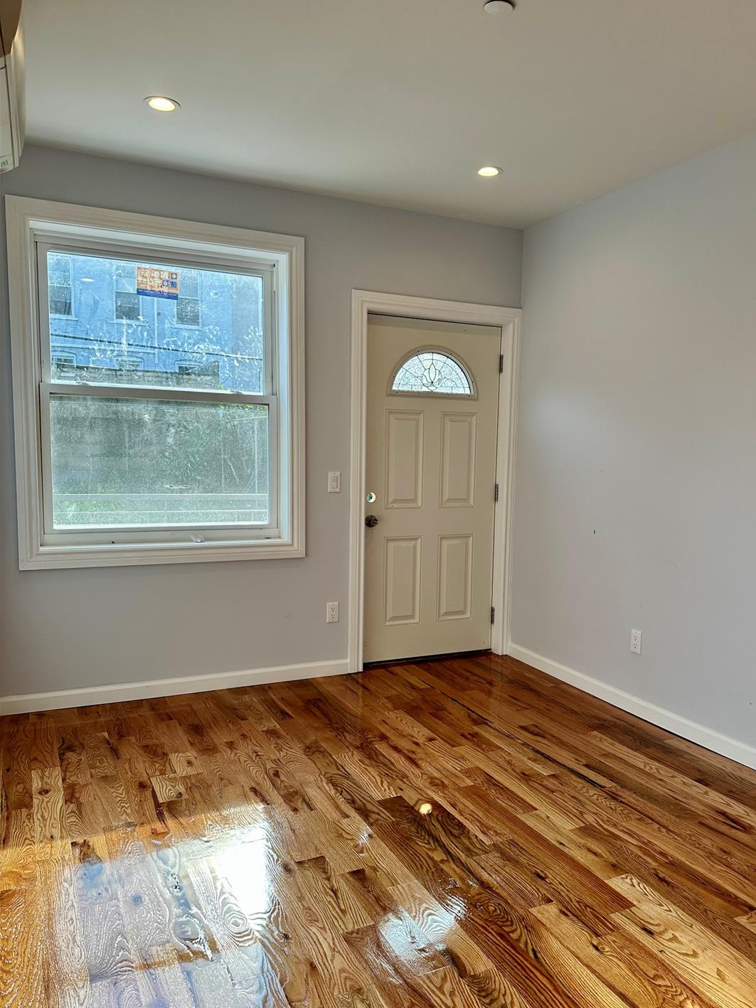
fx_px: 757
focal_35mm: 26
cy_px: 537
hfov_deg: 53.0
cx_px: 409
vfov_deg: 67.2
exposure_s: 1/458
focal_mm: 6.86
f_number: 1.78
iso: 80
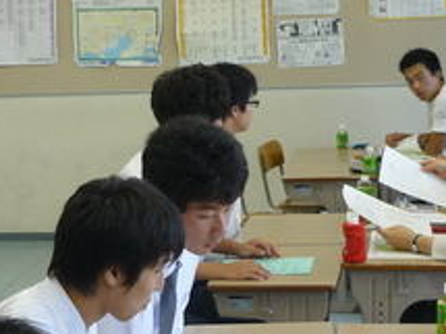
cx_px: 137
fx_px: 1107
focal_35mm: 86
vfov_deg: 17.1
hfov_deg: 22.6
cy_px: 185
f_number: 2.8
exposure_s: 1/60
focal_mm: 5.5
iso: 100
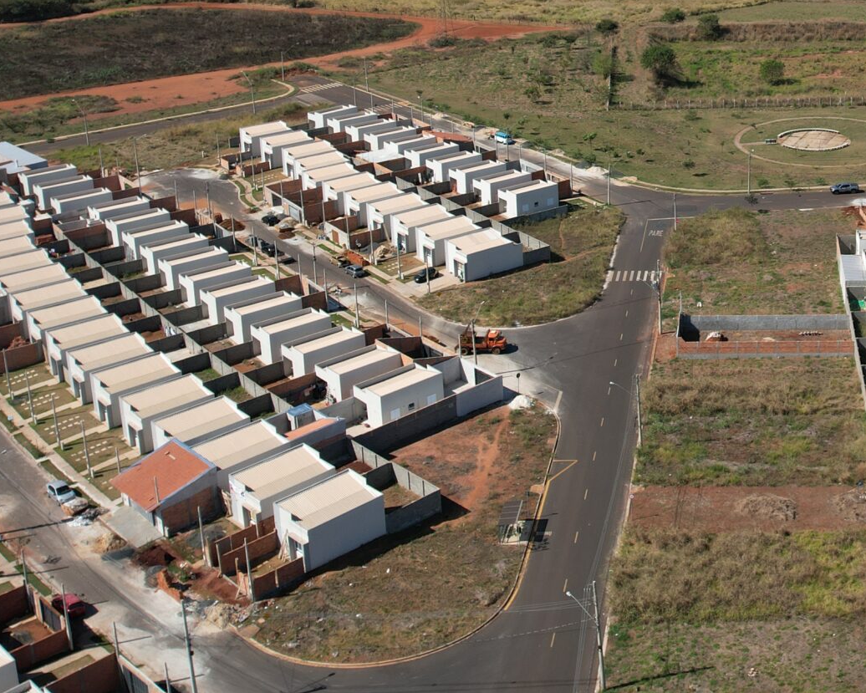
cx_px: 783
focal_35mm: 51
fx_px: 1307
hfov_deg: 34.6
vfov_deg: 28.8
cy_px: 110
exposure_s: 1/2000
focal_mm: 8.38
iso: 110
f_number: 2.8
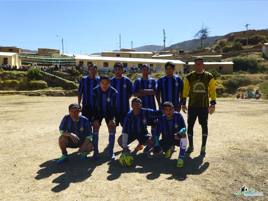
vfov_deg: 54.9
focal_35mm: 25
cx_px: 134
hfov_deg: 69.4
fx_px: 194
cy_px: 100
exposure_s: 1/800
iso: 100
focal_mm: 4.5
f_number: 3.1
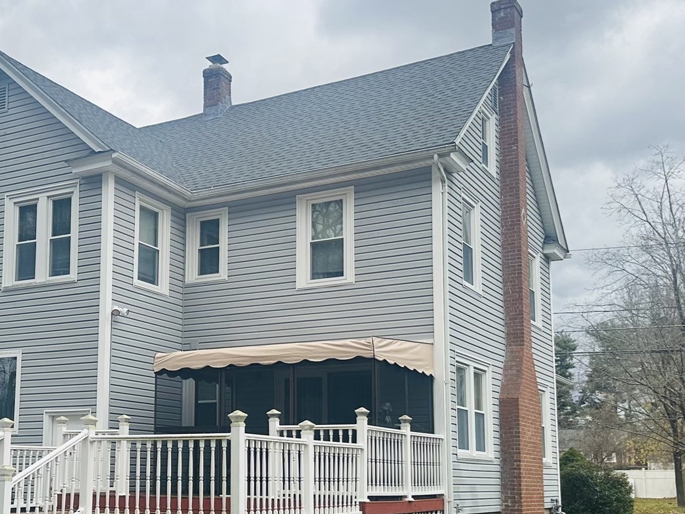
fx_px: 930
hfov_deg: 39.9
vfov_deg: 30.5
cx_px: 221
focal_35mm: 47
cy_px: 359
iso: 80
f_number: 1.78
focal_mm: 6.86
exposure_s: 1/2070
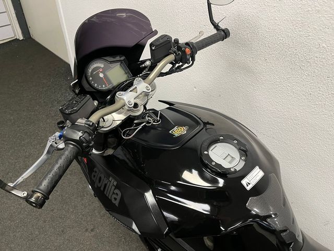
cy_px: 126
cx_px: 167
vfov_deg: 53.1
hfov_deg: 67.3
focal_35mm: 26
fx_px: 251
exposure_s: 1/50
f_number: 1.6
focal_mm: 5.1
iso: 100
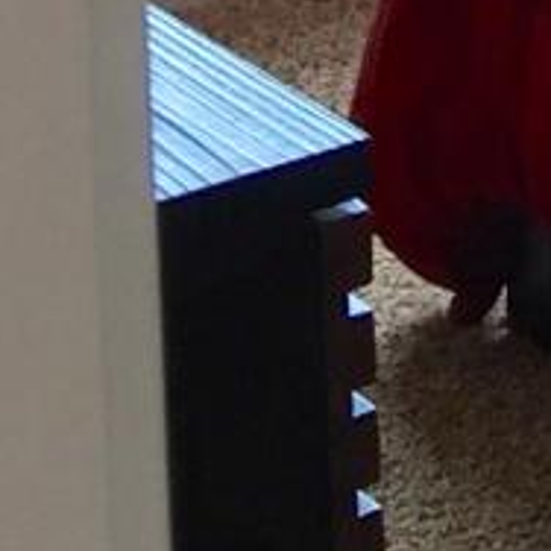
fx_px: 4916
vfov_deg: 5.9
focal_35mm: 273
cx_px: 1917
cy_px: -1205
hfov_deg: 5.8
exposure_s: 1/40
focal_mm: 4.15
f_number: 2.2
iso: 32
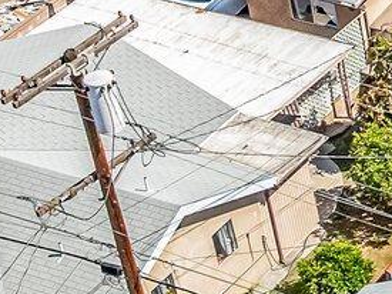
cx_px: 919
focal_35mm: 179
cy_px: 133
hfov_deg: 9.8
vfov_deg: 8.3
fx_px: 2026
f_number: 2.8
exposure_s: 1/4000
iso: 400
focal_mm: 12.29
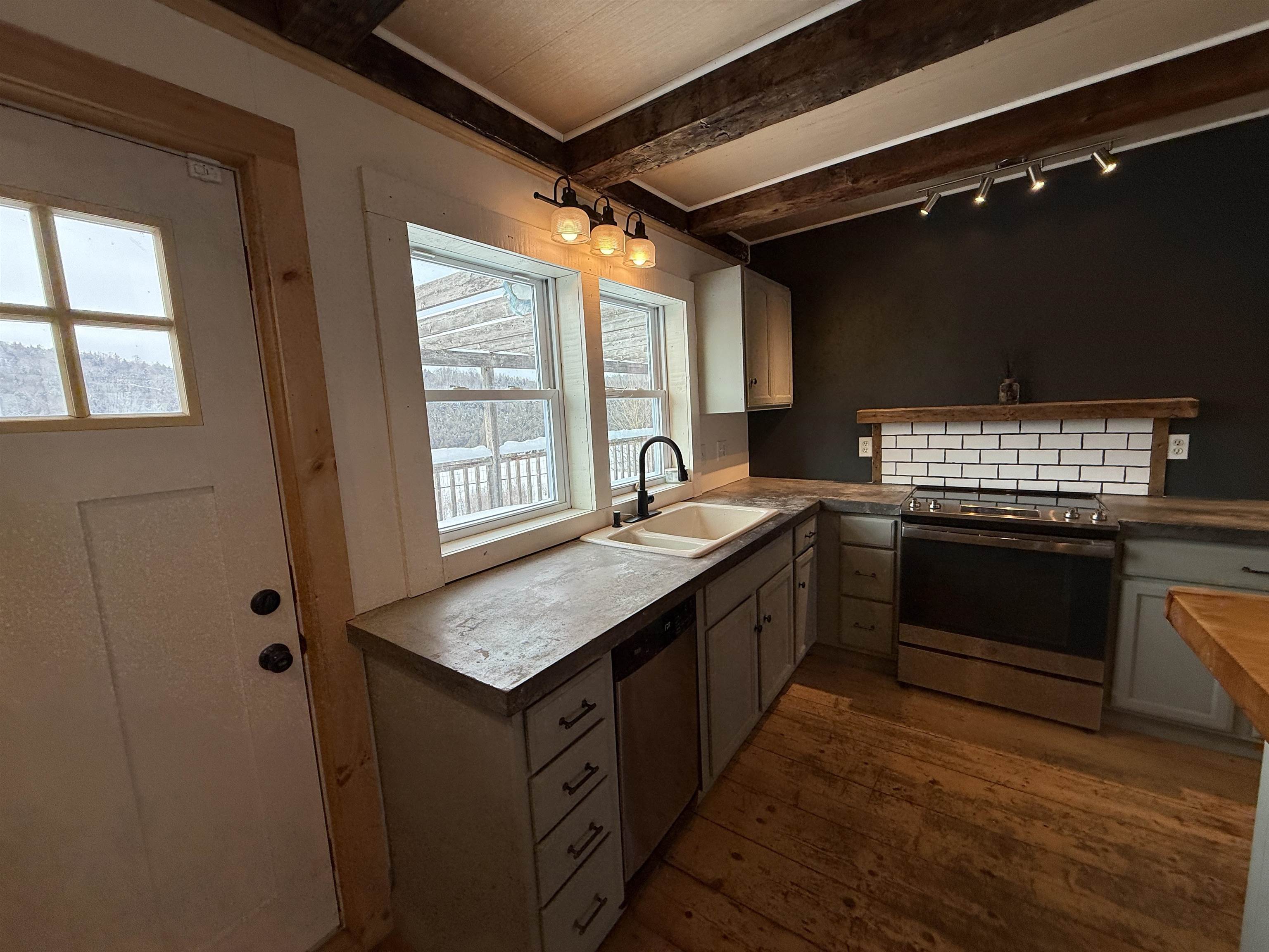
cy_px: 476
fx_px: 513
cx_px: 634
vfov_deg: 85.7
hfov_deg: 102.1
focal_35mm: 14
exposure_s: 1/192
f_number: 2.2
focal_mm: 2.22
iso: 64
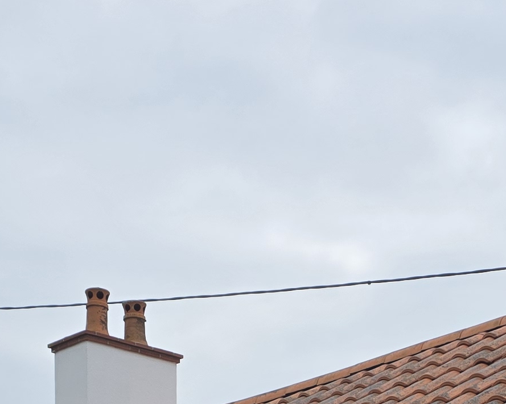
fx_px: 1512
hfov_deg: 19.0
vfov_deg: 13.7
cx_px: 293
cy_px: 713
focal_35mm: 101
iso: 80
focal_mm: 6.3
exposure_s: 1/3758
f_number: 1.7
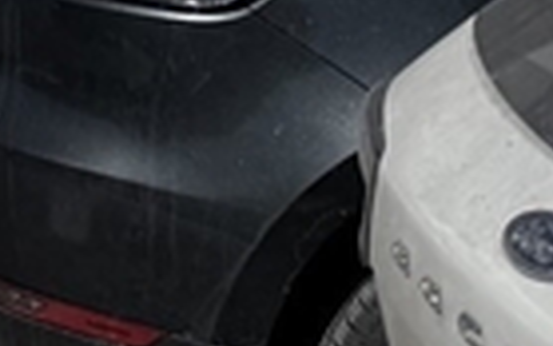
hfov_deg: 8.6
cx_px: -1289
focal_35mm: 188
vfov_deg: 5.9
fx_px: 2835
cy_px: -1062
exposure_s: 1/11905
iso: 80
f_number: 1.78
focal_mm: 6.76
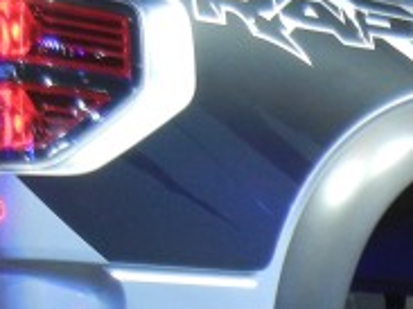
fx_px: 1562
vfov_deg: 10.6
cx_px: 598
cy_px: 566
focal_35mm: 131
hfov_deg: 14.2
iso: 348
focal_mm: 5.4
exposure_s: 1/60
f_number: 3.5
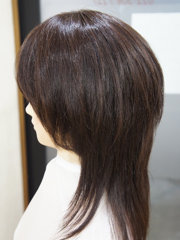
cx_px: 90
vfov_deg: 33.2
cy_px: 118
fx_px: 402
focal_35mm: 58
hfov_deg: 25.2
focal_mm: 32
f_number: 4
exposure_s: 1/25
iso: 1600
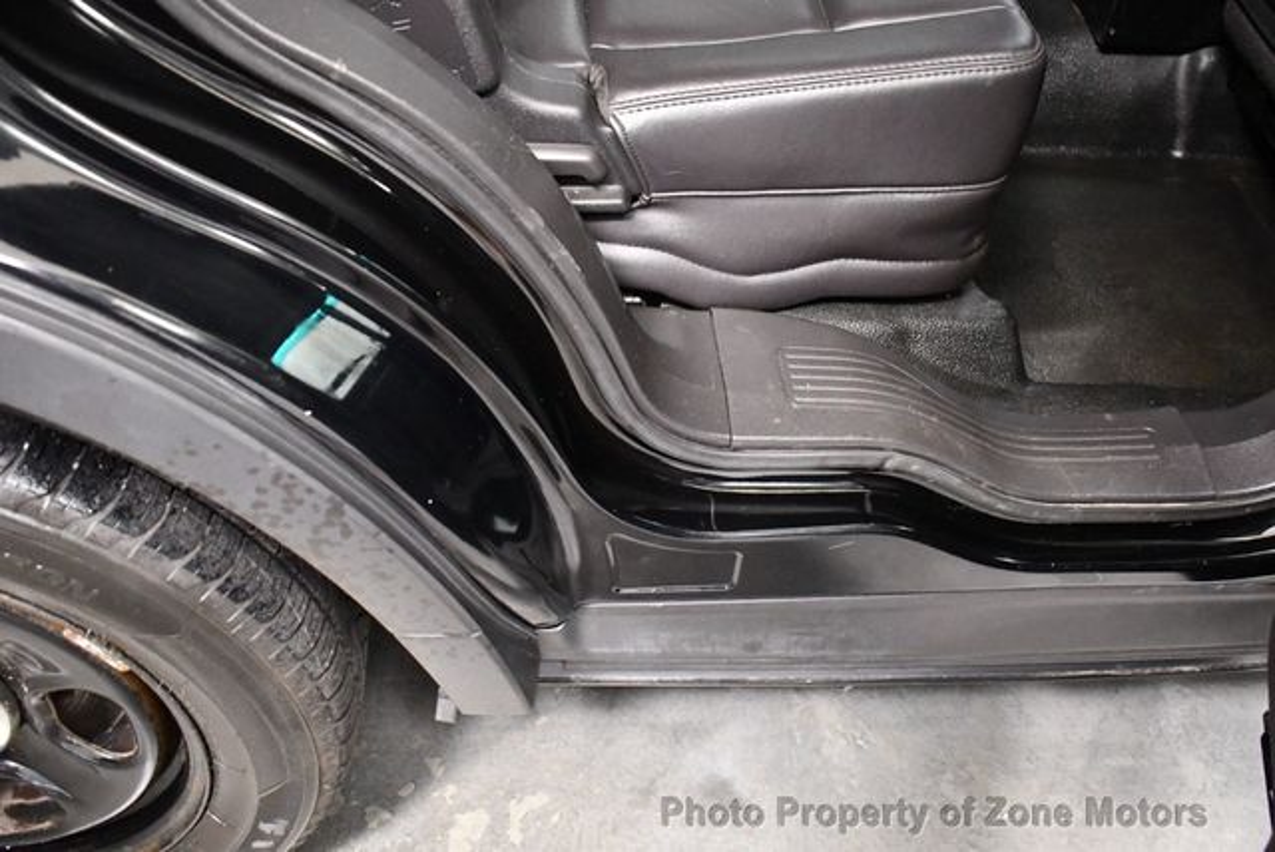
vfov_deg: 36.9
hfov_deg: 53.1
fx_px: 1276
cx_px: 638
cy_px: 426
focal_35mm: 36
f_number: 3.5
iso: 6400
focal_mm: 18
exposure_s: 1/60
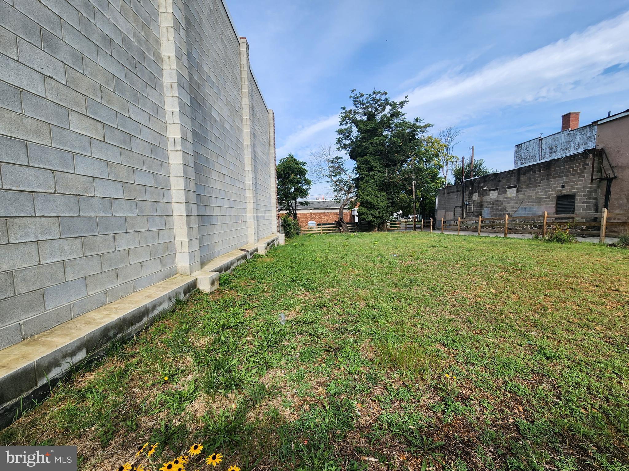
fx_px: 236
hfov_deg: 106.2
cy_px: 236
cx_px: 314
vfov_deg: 89.9
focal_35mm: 13
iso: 50
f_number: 2.2
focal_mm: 2.2
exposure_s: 1/1347
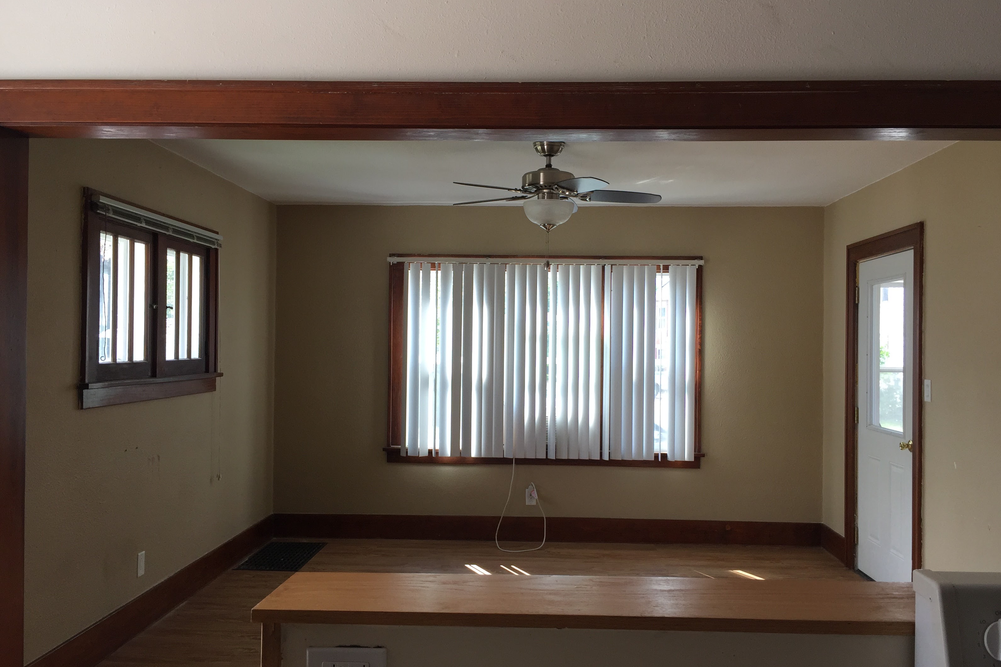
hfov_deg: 60.3
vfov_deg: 42.3
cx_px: 509
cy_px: 338
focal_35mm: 31
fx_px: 862
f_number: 2.2
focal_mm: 4.15
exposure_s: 1/120
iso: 40
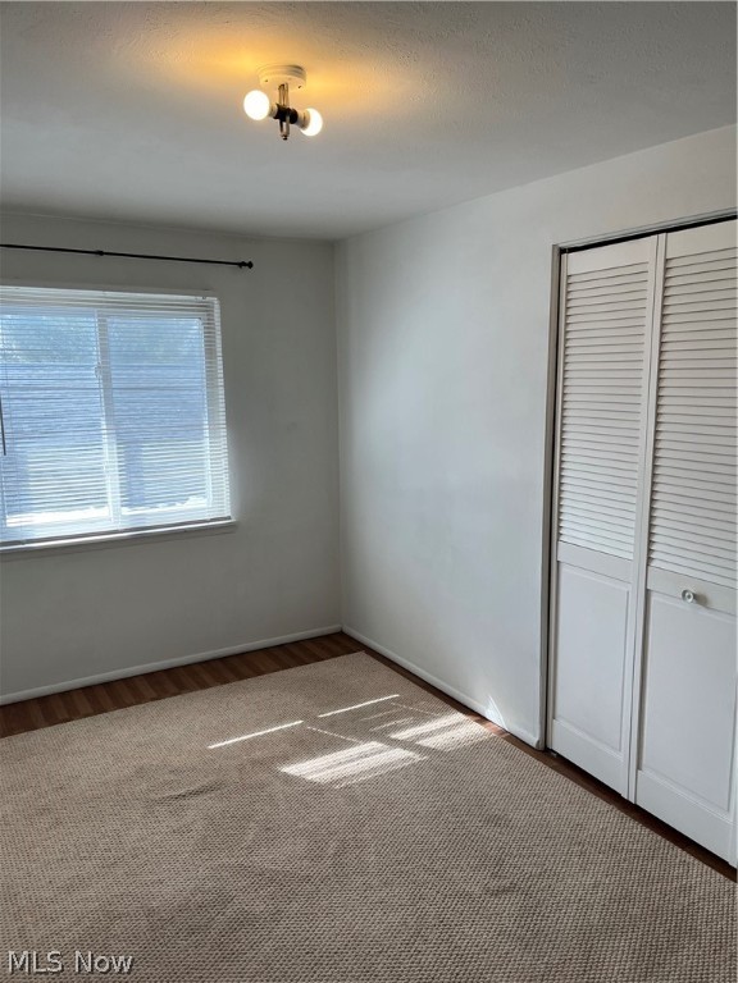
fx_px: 739
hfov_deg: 53.1
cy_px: 492
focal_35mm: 26
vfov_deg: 67.3
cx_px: 369
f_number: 1.6
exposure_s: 1/285
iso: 40
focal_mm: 5.1
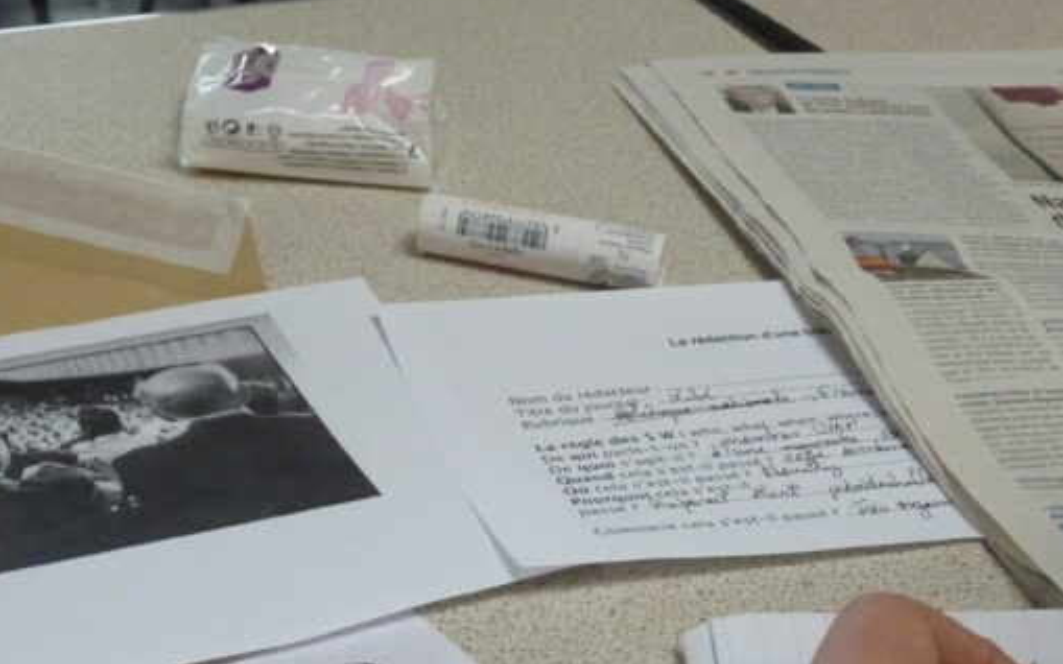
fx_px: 2086
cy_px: 551
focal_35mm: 72
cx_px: 645
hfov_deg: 28.5
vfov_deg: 17.9
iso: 800
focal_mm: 8.1
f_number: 4.2
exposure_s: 1/50
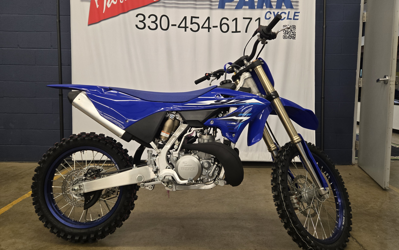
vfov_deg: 49.2
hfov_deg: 72.5
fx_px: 272
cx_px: 204
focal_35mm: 25
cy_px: 110
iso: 250
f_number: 1.8
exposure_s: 1/120
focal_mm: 5.4
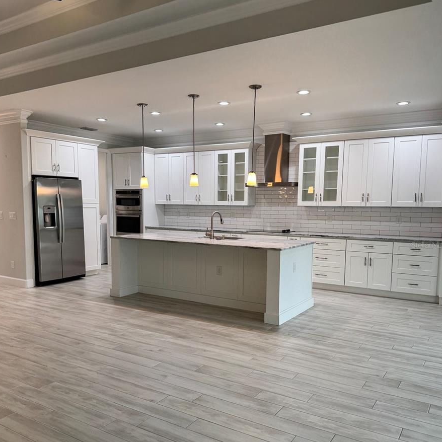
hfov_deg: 55.6
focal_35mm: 29
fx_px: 419
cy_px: 245
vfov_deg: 55.5
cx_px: 220
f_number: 1.78
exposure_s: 1/120
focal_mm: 6.76
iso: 100
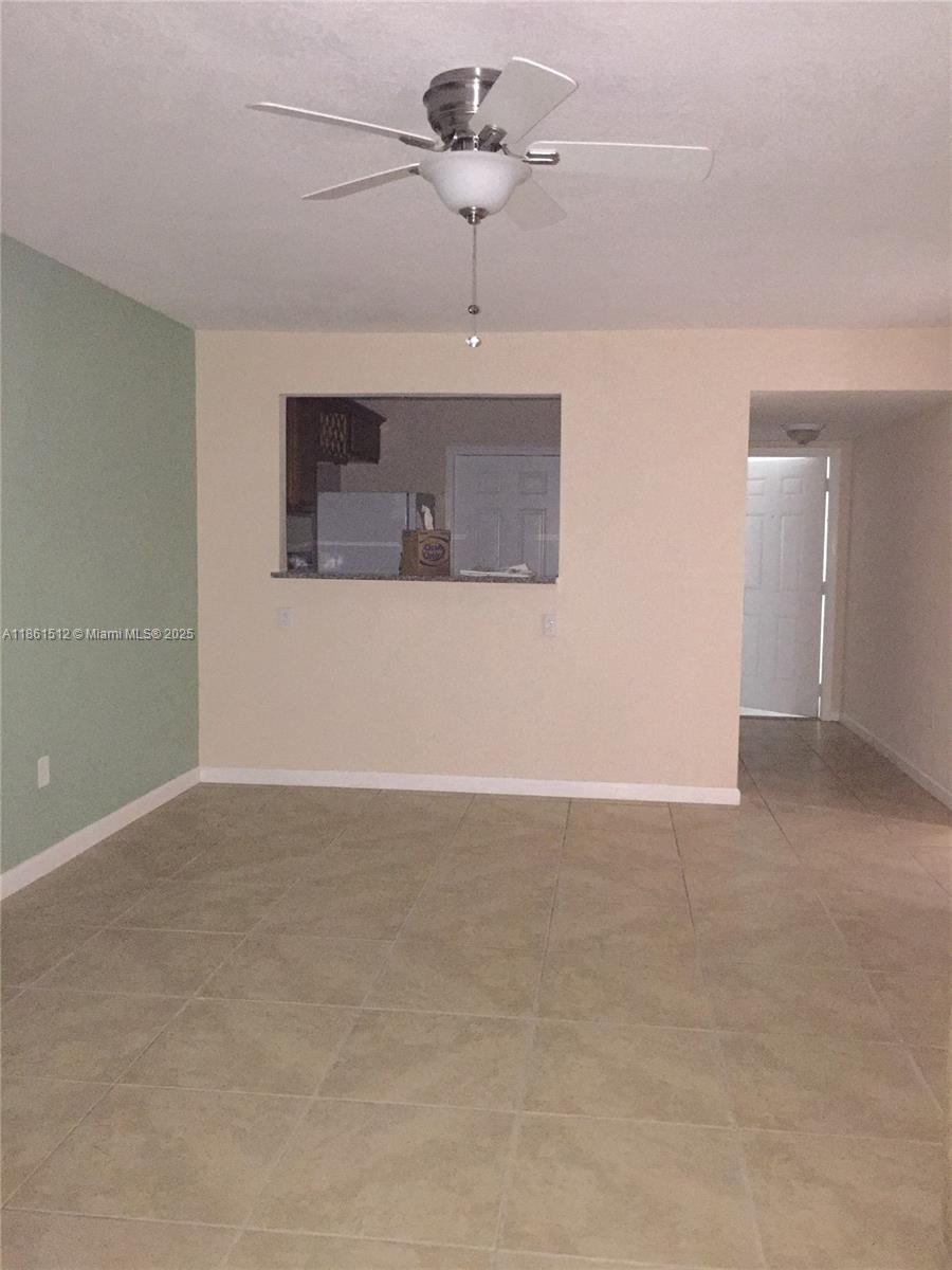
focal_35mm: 29
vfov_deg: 61.7
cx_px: 476
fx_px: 1063
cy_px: 635
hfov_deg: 48.2
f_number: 2.2
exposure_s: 1/16
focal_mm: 4.15
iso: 800
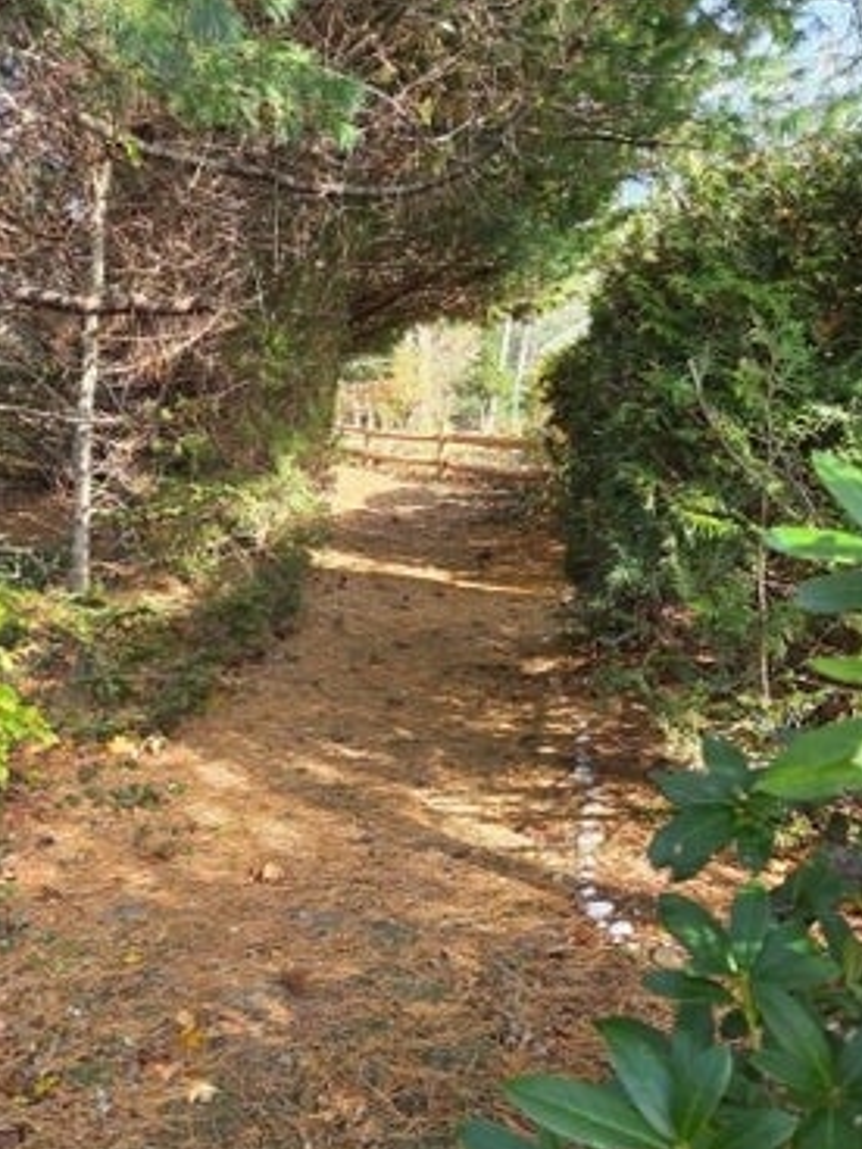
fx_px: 996
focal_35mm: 30
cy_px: 659
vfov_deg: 59.7
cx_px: 306
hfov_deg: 46.2
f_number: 1.8
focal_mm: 5.4
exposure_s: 1/180
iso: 40
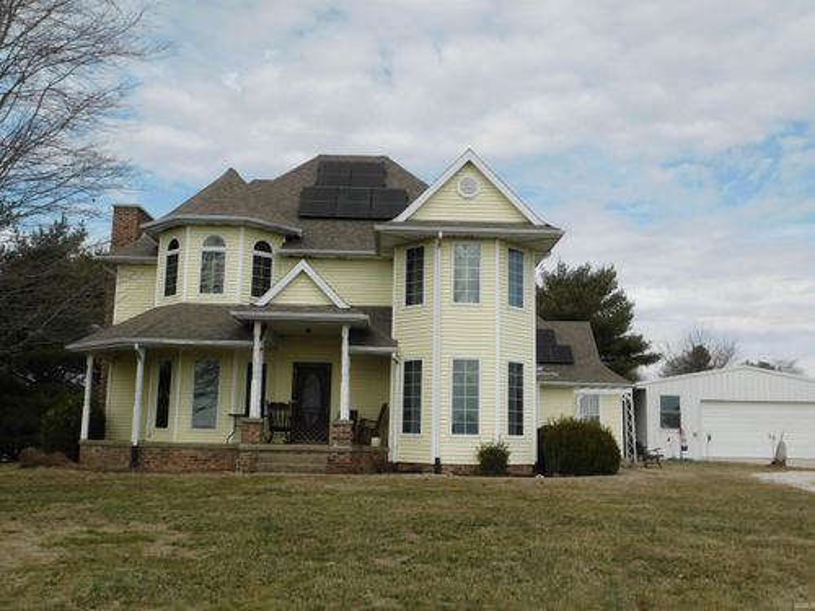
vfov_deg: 39.7
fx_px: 848
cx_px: 408
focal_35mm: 36
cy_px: 306
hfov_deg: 51.4
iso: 125
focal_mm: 6.3
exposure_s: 1/1250
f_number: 3.5
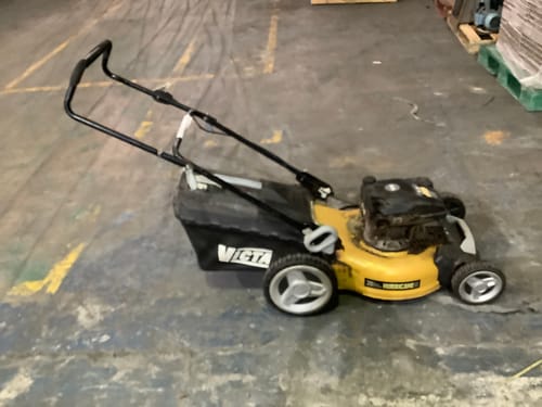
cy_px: 204
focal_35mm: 31
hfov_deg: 58.4
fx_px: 485
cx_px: 271
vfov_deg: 45.4
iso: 640
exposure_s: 1/25
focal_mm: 3.3
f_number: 2.4
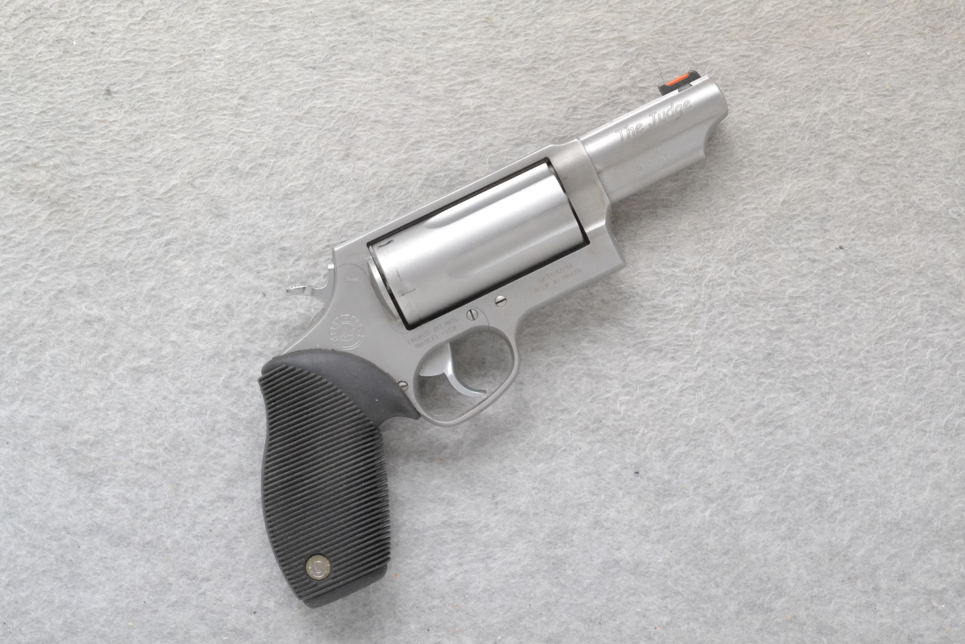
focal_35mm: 54
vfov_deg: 25.1
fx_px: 1447
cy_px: 322
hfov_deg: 36.9
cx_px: 482
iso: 3200
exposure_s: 1/60
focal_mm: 36
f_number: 20
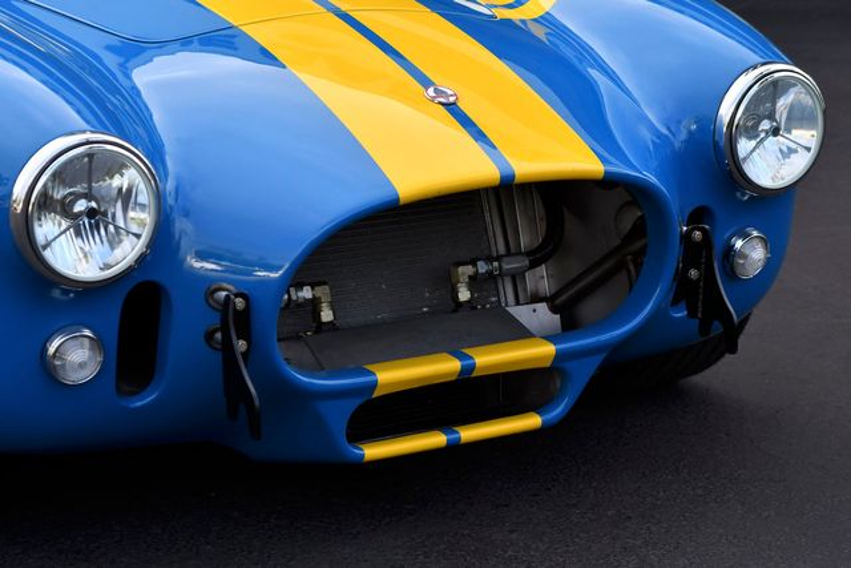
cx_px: 426
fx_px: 2482
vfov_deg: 13.0
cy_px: 284
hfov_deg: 19.5
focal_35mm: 105
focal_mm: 70
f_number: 7.1
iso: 400
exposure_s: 1/320
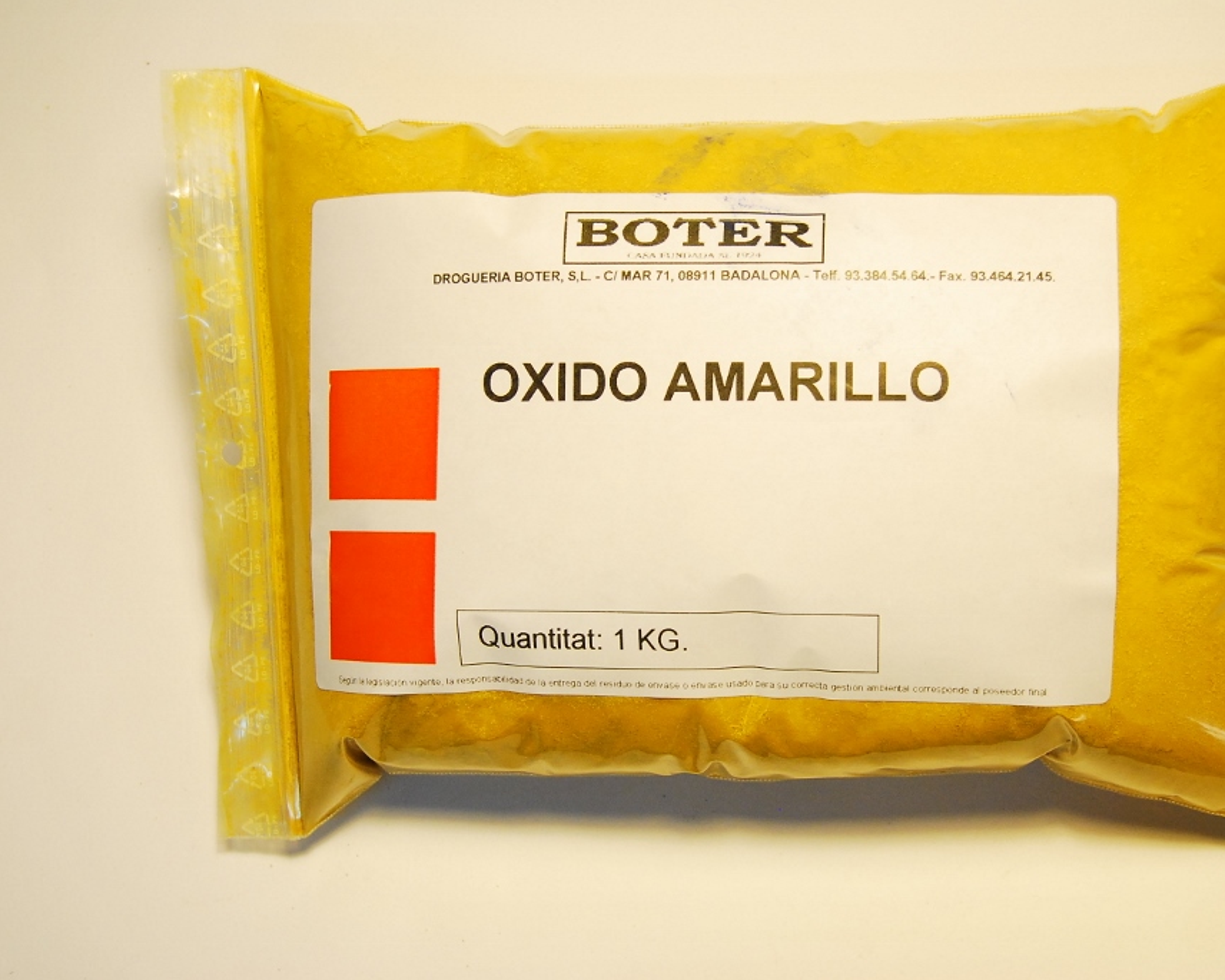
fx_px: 1958
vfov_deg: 28.1
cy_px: 490
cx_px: 707
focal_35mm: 54
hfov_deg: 34.7
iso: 800
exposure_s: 1/100
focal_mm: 32
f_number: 5.6
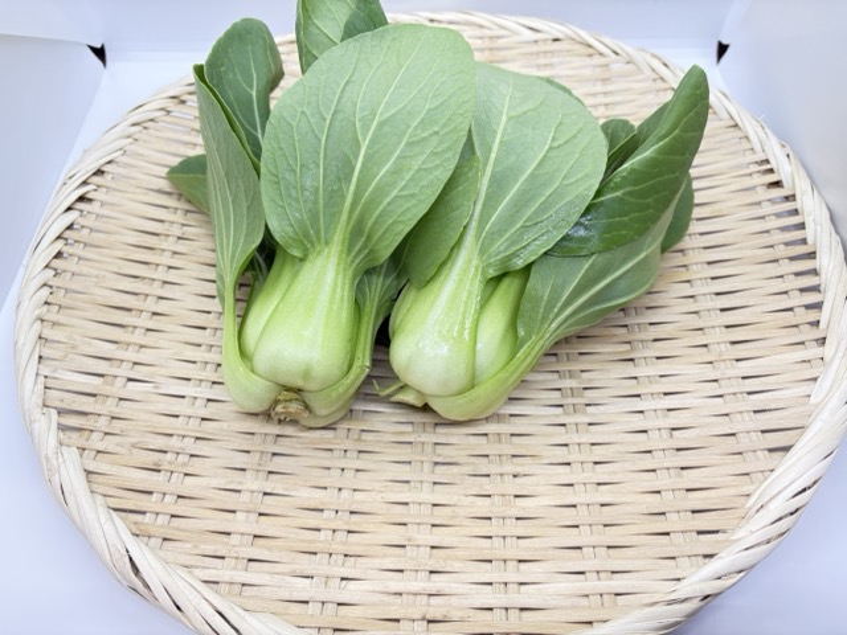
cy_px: 318
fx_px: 636
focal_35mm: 26
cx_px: 424
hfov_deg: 67.3
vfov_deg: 53.1
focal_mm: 5.96
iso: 100
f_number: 1.6
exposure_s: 1/121
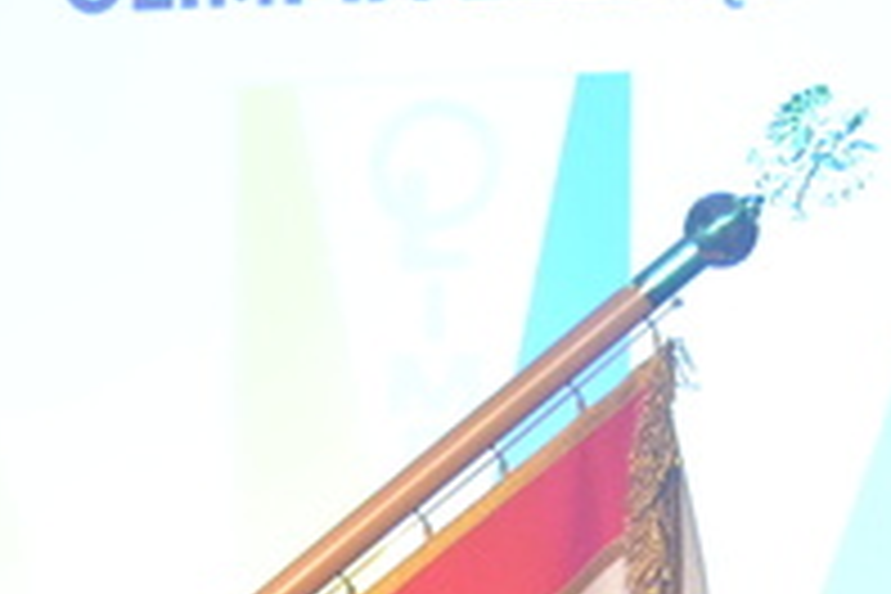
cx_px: 34
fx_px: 4158
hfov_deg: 12.1
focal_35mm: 168
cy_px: 1197
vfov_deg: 7.8
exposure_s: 1/125
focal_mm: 26
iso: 3200
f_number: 4.2
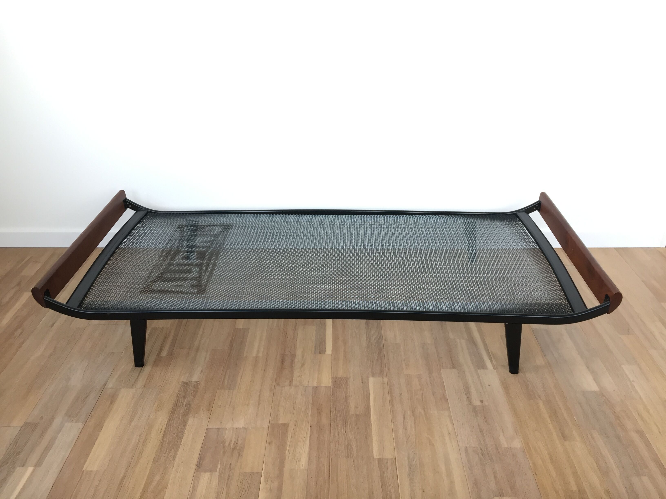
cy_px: 250
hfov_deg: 61.7
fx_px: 558
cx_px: 333
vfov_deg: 48.2
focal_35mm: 29
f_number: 2.2
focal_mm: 4.15
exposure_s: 1/33
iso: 40
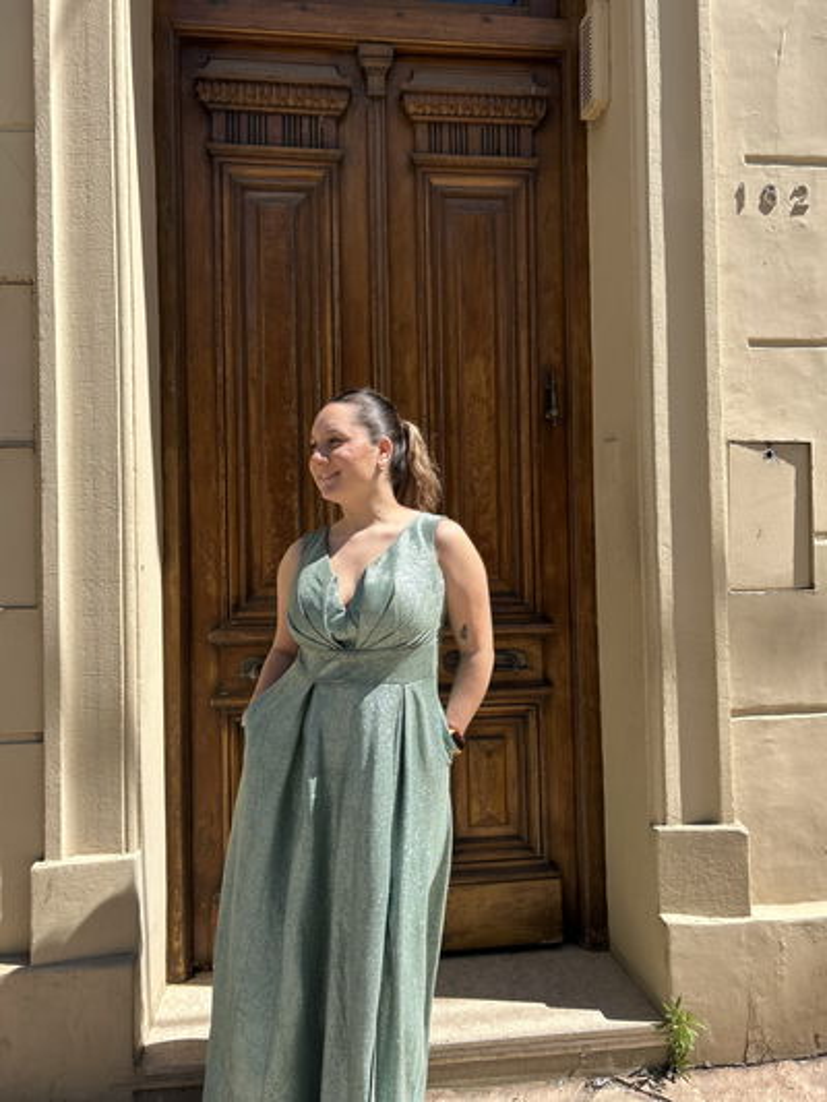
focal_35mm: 26
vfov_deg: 67.3
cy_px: 551
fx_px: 828
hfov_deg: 53.1
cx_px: 414
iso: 50
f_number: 1.5
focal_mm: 5.7
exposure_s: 1/2008
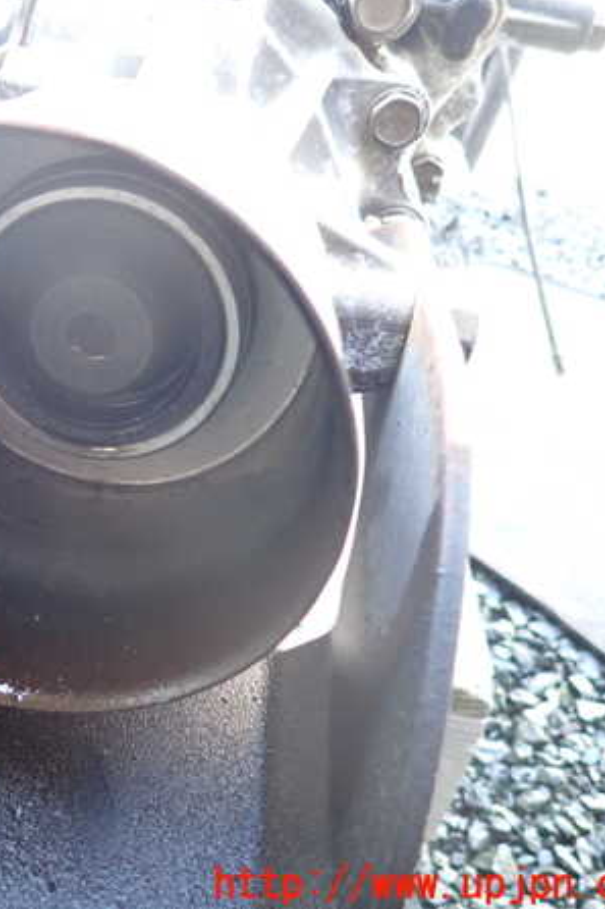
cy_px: 452
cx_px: 63
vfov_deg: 54.5
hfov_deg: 35.6
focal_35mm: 35
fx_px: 883
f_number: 2
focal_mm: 4.5
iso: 640
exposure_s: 1/125
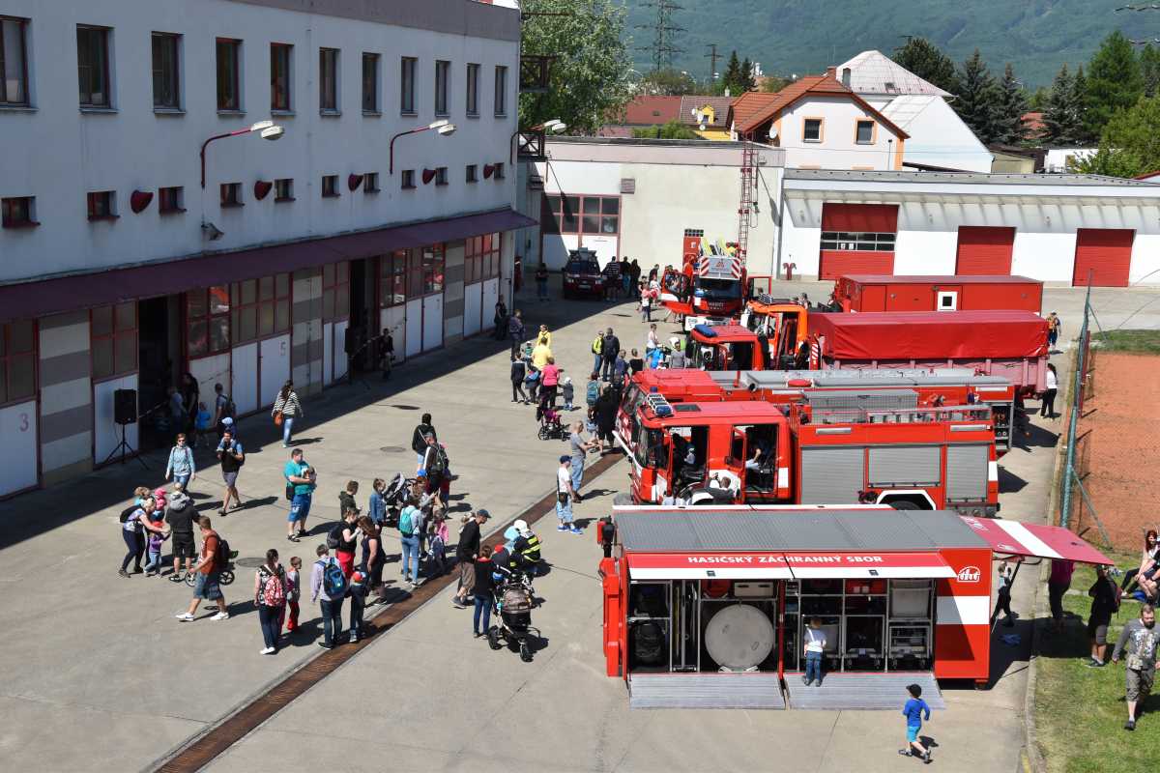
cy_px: 386
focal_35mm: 52
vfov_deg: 25.8
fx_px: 1692
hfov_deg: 37.9
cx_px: 580
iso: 200
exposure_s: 1/400
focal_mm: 35
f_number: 10
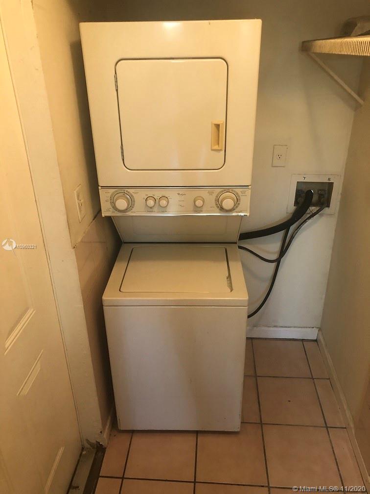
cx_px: 185
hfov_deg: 49.7
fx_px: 399
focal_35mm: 28
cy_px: 247
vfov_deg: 63.4
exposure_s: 1/15
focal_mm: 4
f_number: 1.8
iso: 64
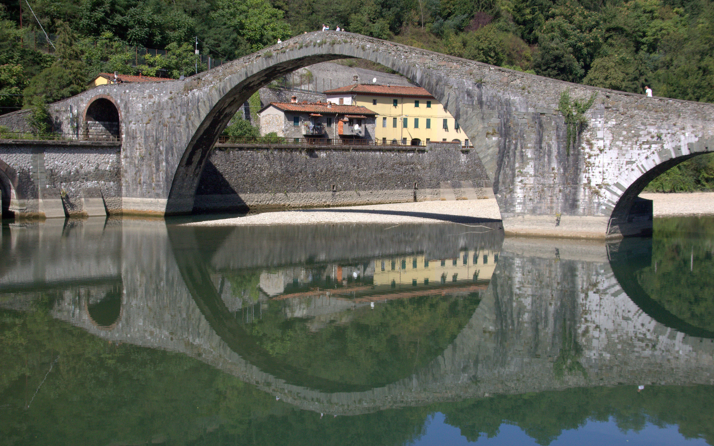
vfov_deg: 26.9
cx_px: 357
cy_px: 208
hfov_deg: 41.8
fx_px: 934
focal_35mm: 48
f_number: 4
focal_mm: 30
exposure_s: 1/3200
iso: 400
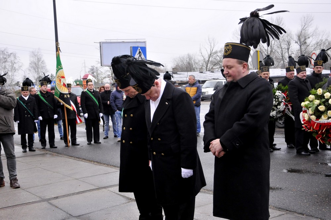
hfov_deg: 43.7
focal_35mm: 45
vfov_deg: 29.8
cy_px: 110
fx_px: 413
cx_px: 166
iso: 1000
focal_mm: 30
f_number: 5
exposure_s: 1/200
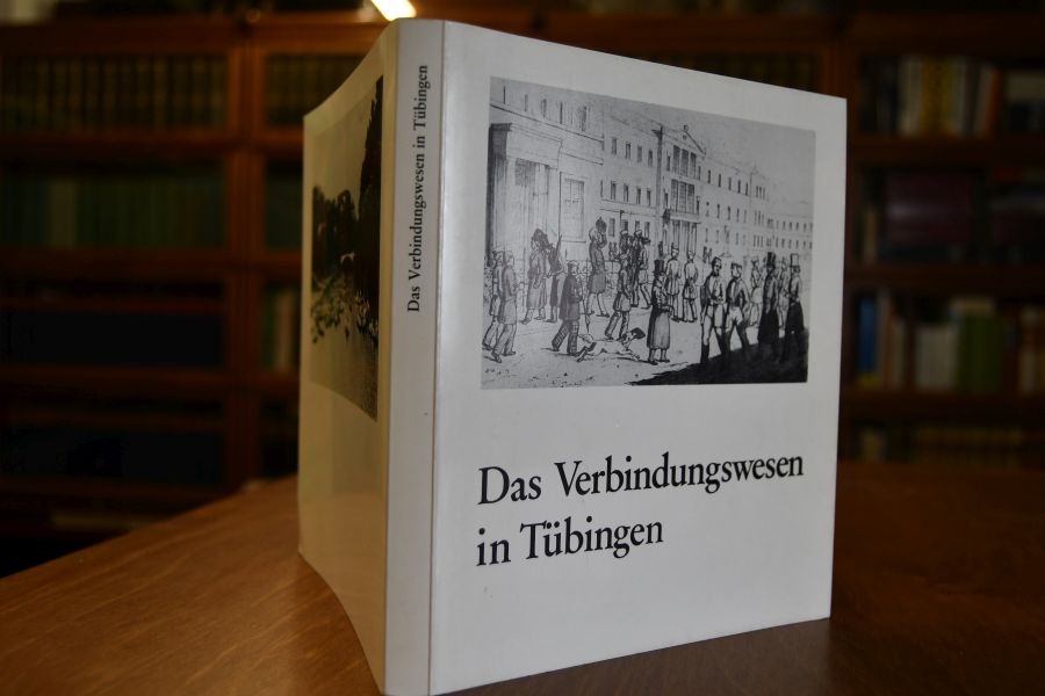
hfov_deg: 55.8
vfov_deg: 38.9
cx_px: 522
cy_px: 348
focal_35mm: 34
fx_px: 987
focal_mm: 23
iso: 500
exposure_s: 1/250
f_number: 3.8
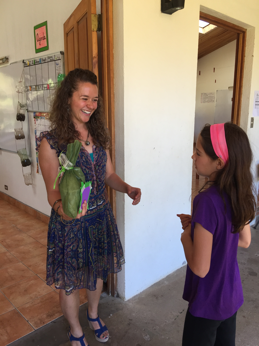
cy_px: 173
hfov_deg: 48.2
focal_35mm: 29
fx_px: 289
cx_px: 130
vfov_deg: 61.7
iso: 50
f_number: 2.2
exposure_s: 1/120
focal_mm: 4.15
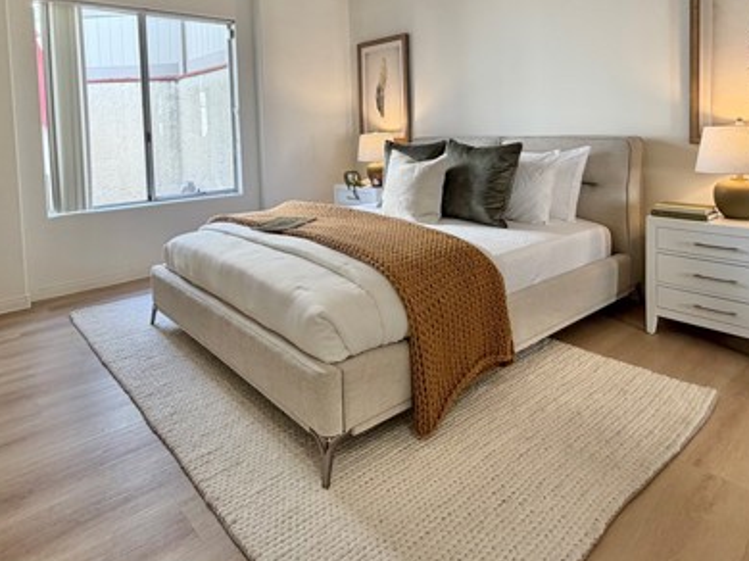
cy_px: 152
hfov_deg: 73.8
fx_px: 497
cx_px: 346
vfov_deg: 56.4
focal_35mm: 23
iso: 160
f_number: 2.2
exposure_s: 1/120
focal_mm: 2.22
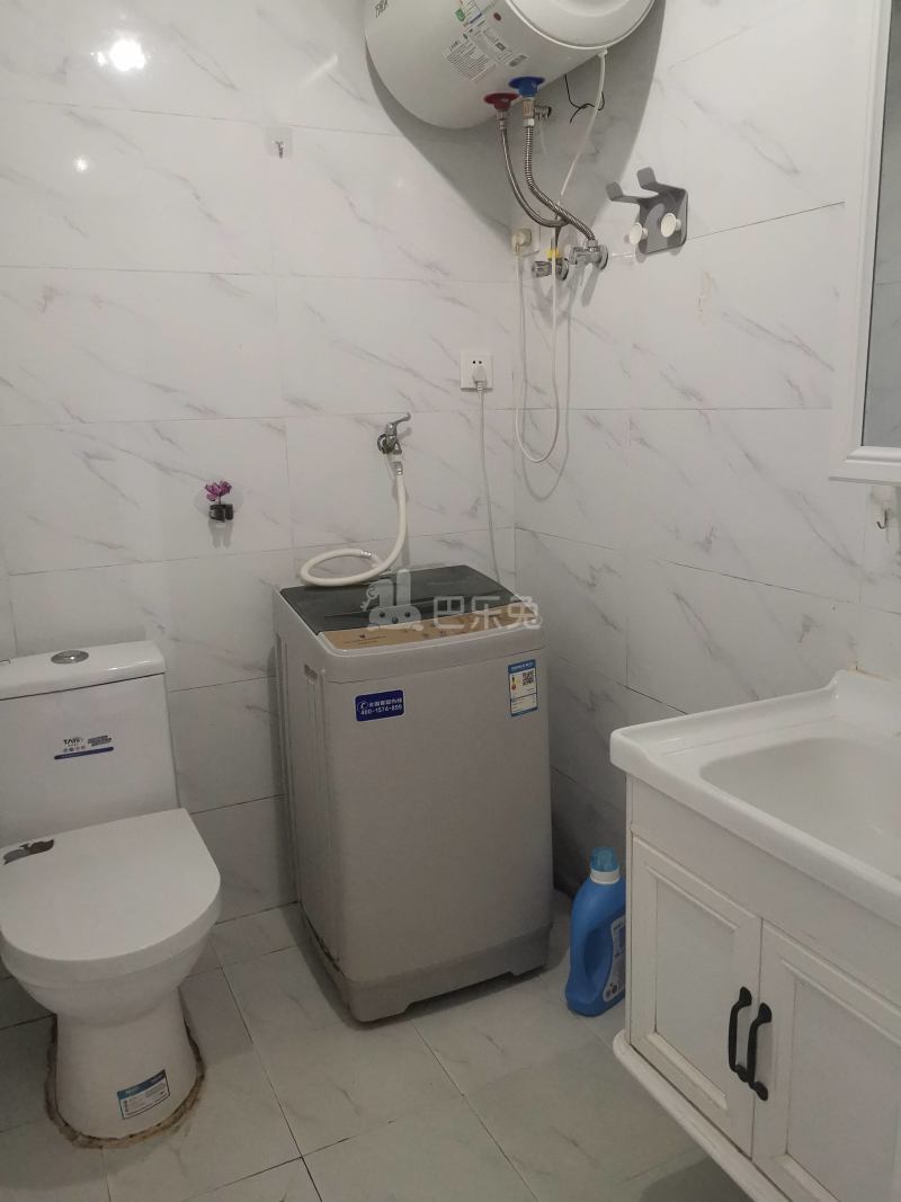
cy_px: 601
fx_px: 937
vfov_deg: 65.3
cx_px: 450
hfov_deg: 51.3
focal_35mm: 27
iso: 500
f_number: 1.8
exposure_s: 1/50
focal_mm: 4.75
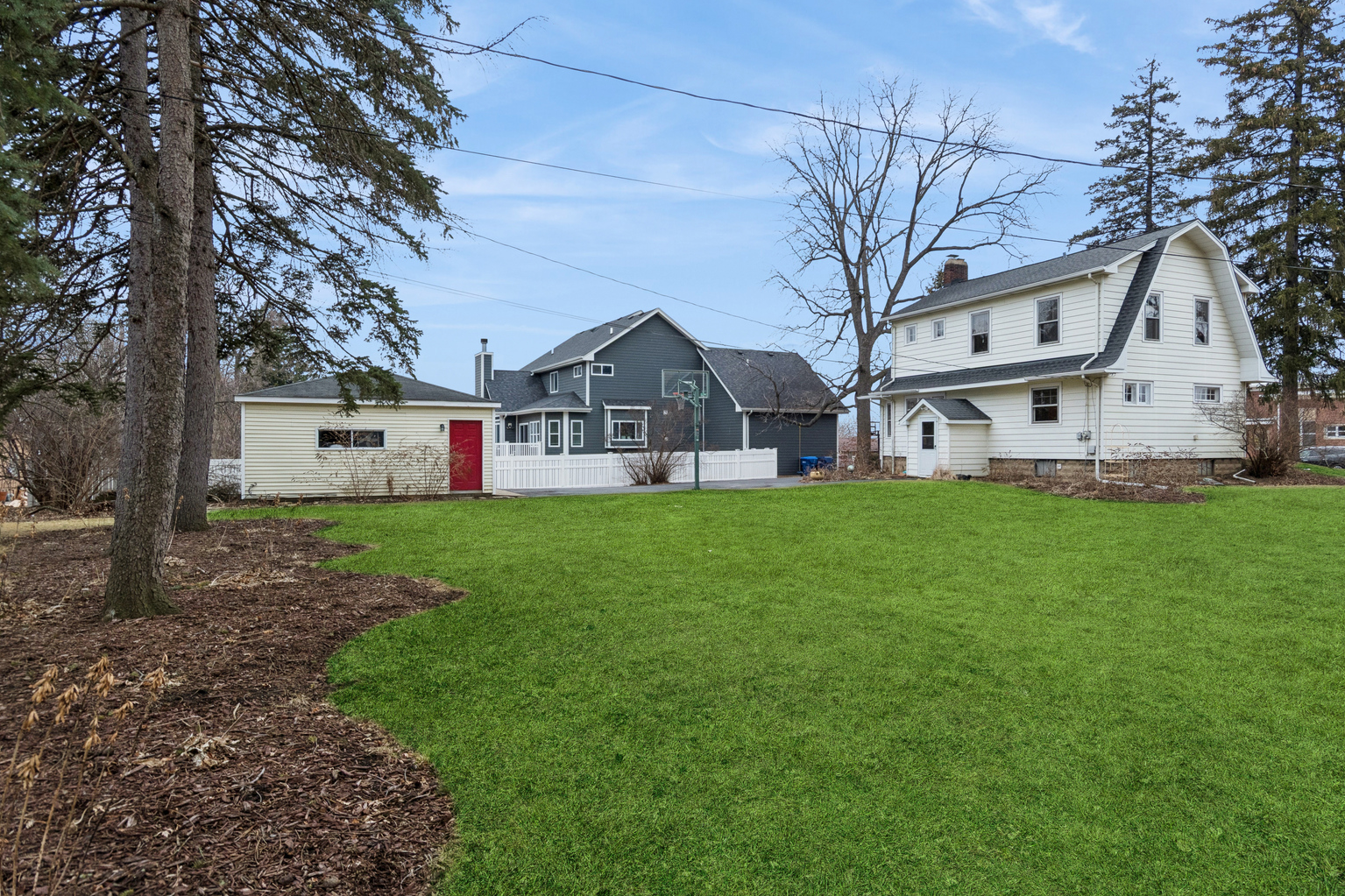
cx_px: 690
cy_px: 449
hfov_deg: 86.9
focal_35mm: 19
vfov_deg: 64.5
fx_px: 710
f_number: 8
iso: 320
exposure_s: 1/100
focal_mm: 12
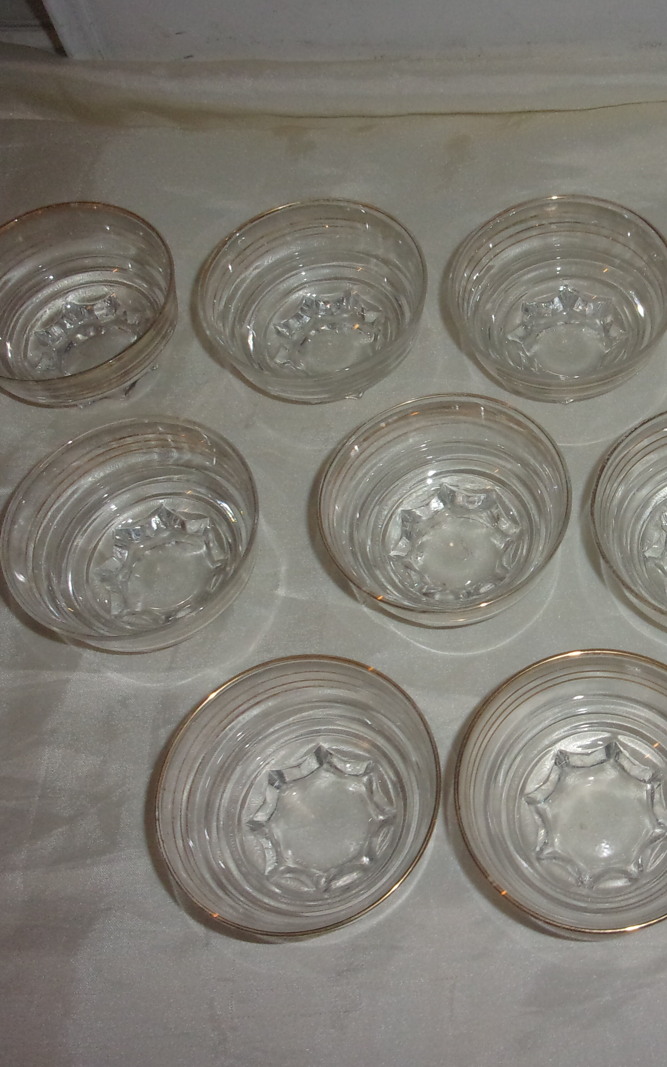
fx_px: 1163
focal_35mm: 40
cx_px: 567
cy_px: 538
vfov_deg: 49.3
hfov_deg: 30.9
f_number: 3.9
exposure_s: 1/34
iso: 200
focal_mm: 5.1
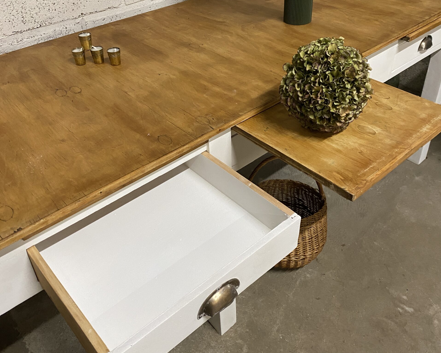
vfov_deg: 43.0
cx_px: 221
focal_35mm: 34
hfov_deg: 52.8
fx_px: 444
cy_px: 134
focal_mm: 4.25
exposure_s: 1/50
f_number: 1.8
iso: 320
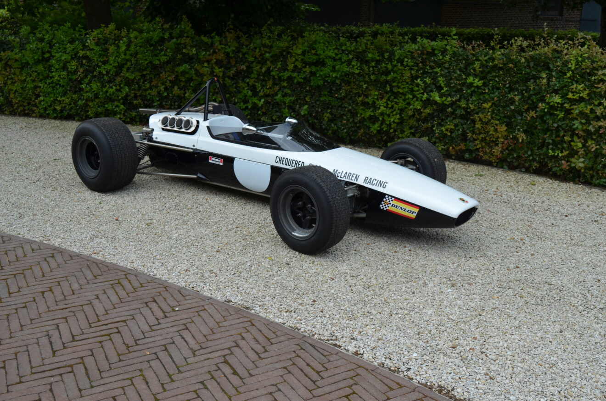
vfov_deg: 35.3
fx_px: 630
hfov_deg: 51.4
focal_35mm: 38
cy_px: 200
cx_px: 303
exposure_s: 1/250
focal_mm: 25
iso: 180
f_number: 8
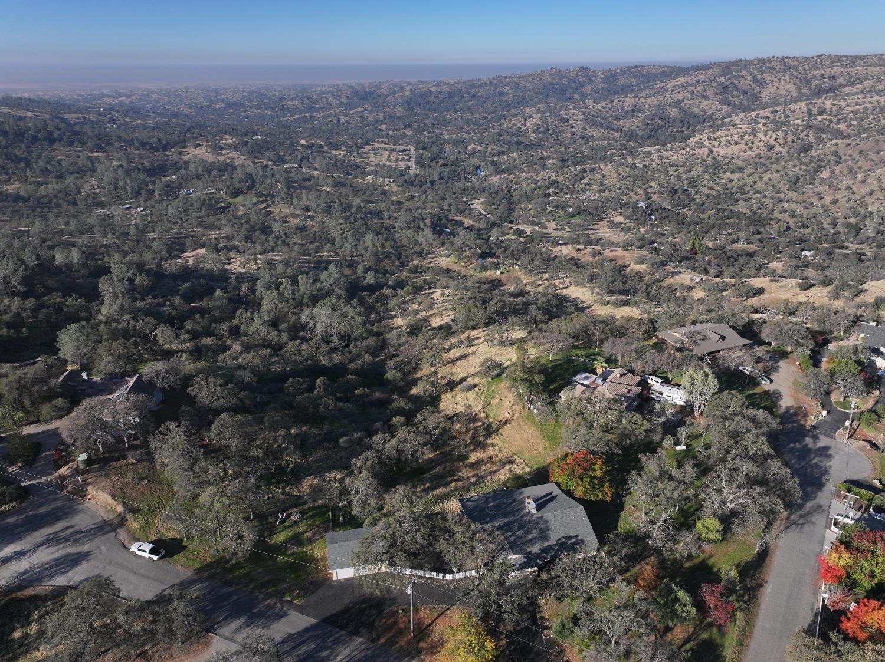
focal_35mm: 24
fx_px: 613
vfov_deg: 56.8
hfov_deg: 71.6
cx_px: 442
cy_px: 331
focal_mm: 12.29
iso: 120
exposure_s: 1/160
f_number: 2.8
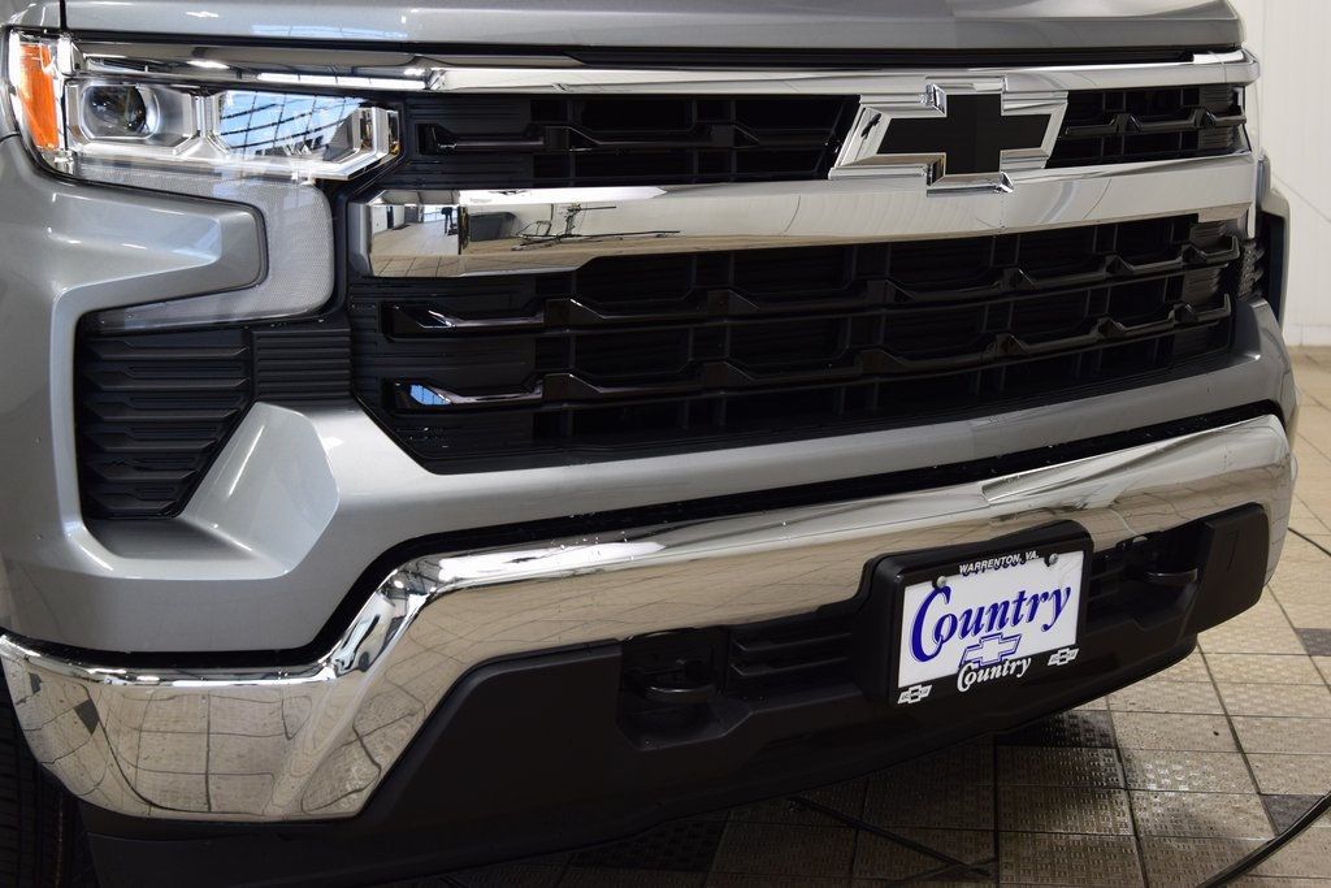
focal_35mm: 52
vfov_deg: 25.8
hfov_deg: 37.8
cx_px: 666
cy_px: 444
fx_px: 1941
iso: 400
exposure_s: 1/15
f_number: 6.3
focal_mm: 35
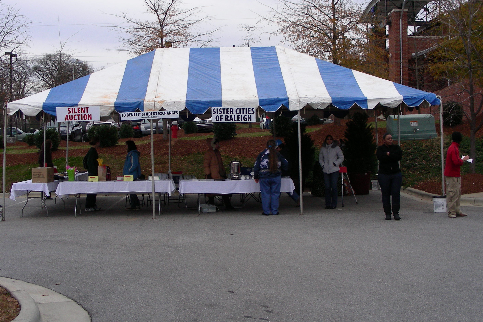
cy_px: 141
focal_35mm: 50
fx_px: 671
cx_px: 242
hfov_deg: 39.6
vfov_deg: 27.0
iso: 50
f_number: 4
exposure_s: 1/385
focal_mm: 8
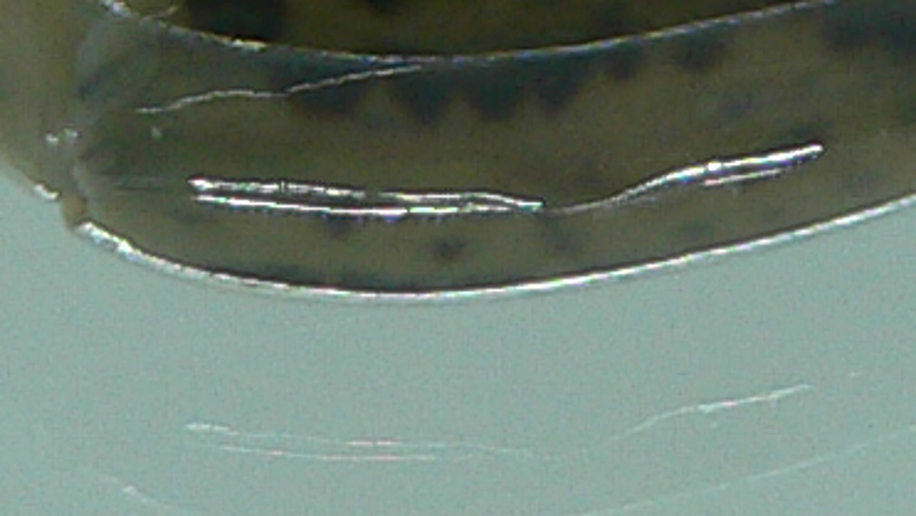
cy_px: -551
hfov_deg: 10.4
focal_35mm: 207
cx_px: 553
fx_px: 5030
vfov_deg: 5.7
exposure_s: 1/60
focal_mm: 4.6
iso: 80
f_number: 2.8
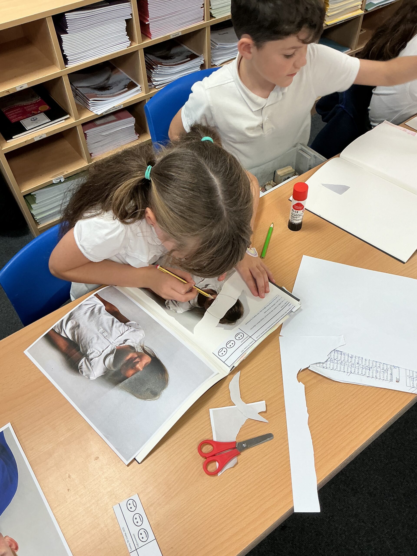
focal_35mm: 29
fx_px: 466
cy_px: 278
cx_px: 208
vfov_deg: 61.7
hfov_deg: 48.2
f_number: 1.8
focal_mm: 3
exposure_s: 1/60
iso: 64
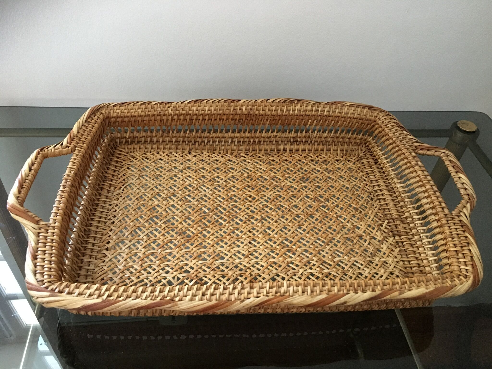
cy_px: 184
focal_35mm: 29
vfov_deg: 48.2
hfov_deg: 61.7
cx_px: 246
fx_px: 412
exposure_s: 1/17
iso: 250
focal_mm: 4.15
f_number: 2.2
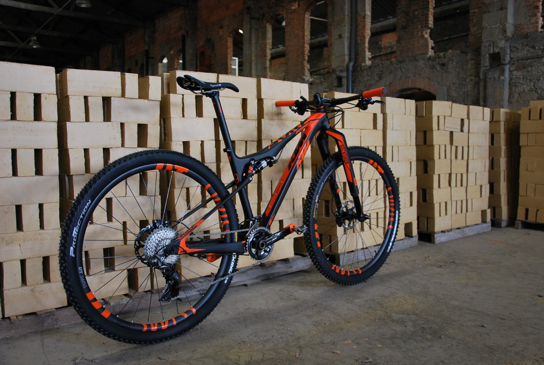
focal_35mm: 32
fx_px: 477
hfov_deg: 59.4
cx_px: 272
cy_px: 182
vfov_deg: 41.9
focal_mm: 21
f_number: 3.8
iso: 400
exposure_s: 1/30
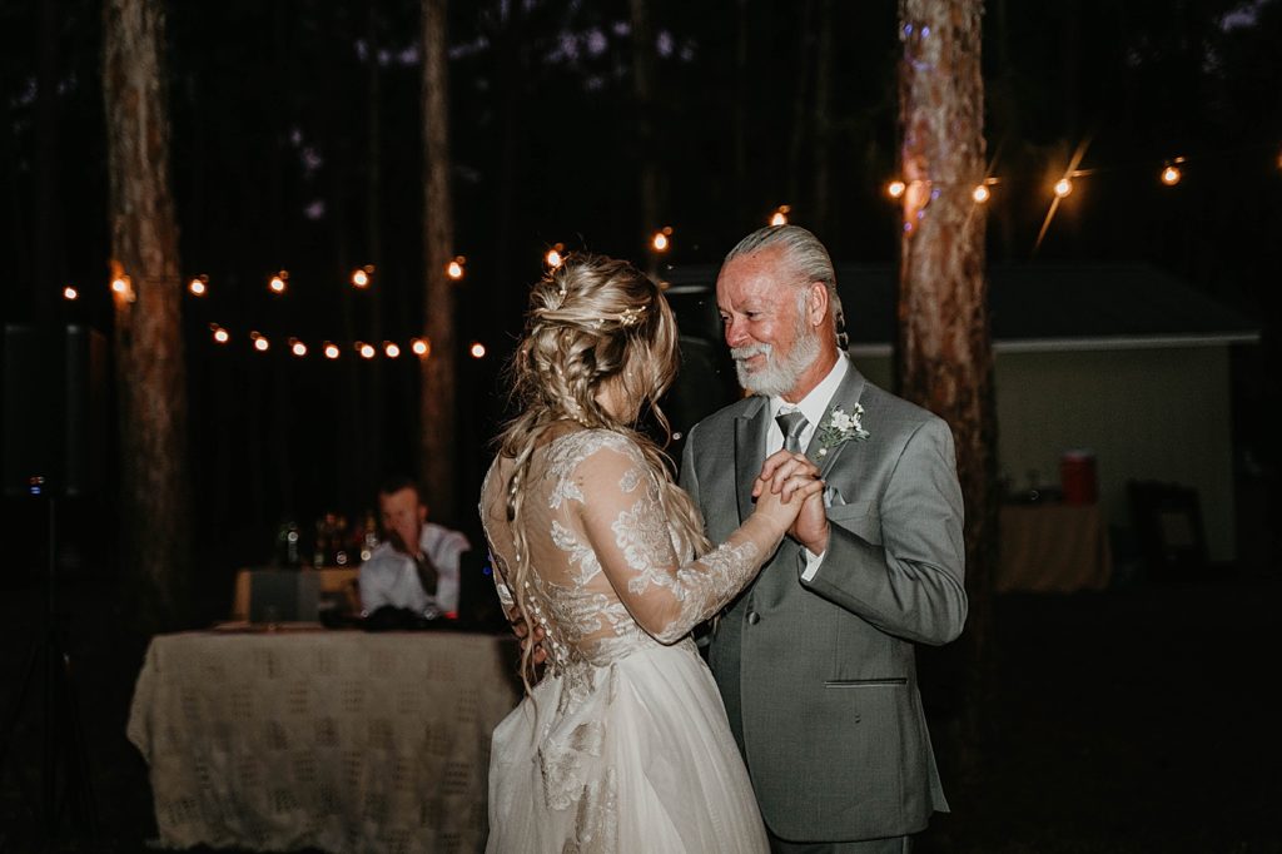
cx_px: 641
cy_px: 427
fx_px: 2314
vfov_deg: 20.9
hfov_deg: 31.0
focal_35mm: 65
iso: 2000
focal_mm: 65
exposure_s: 1/100
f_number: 2.8
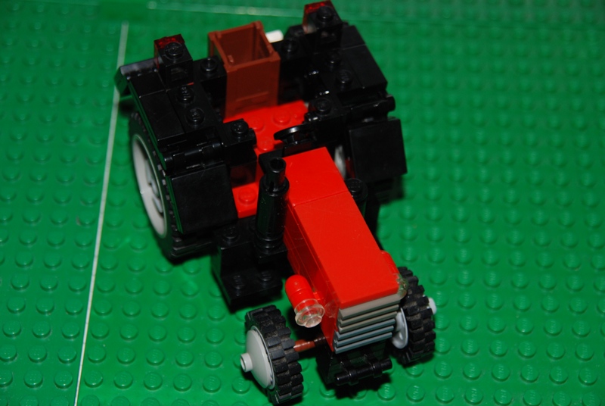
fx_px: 1641
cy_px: 203
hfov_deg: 20.9
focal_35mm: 98
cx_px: 302
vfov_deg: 14.1
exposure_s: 1/60
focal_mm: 65
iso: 400
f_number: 5.3
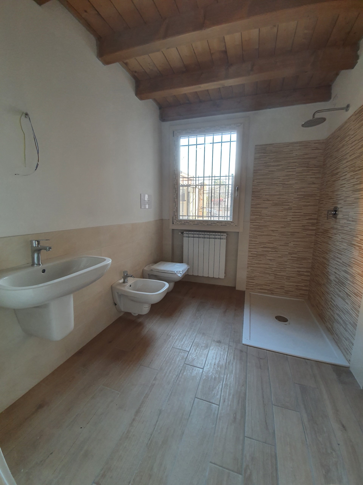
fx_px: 182
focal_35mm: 13
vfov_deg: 106.2
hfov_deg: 89.9
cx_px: 182
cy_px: 242
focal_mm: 1.8
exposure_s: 1/50
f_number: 2.2
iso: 125
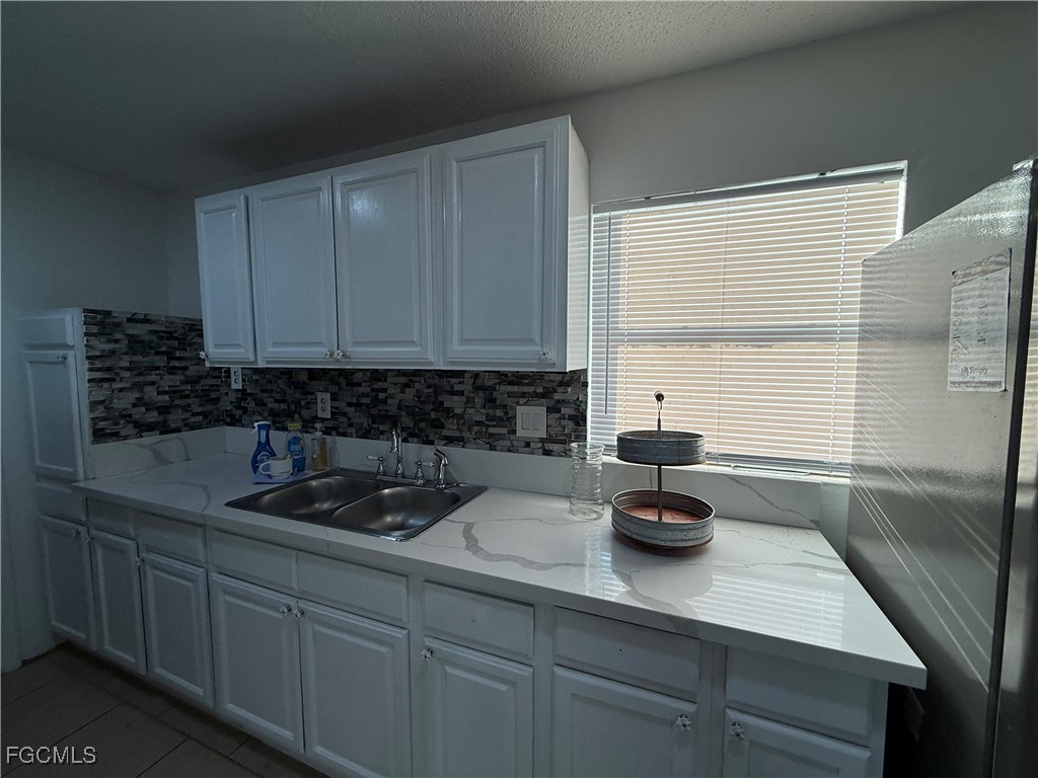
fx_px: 420
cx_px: 519
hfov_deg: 102.1
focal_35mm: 14
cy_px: 389
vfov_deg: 85.7
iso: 50
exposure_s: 1/178
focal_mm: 2.22
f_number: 2.2
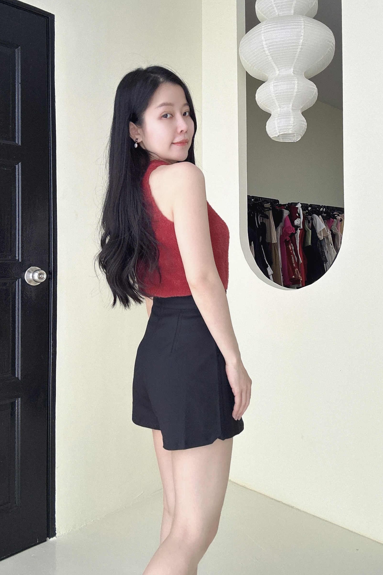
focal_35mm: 24
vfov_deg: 73.7
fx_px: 383
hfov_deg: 53.1
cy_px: 287
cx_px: 181
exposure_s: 1/121
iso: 80
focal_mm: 2.69
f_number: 1.9
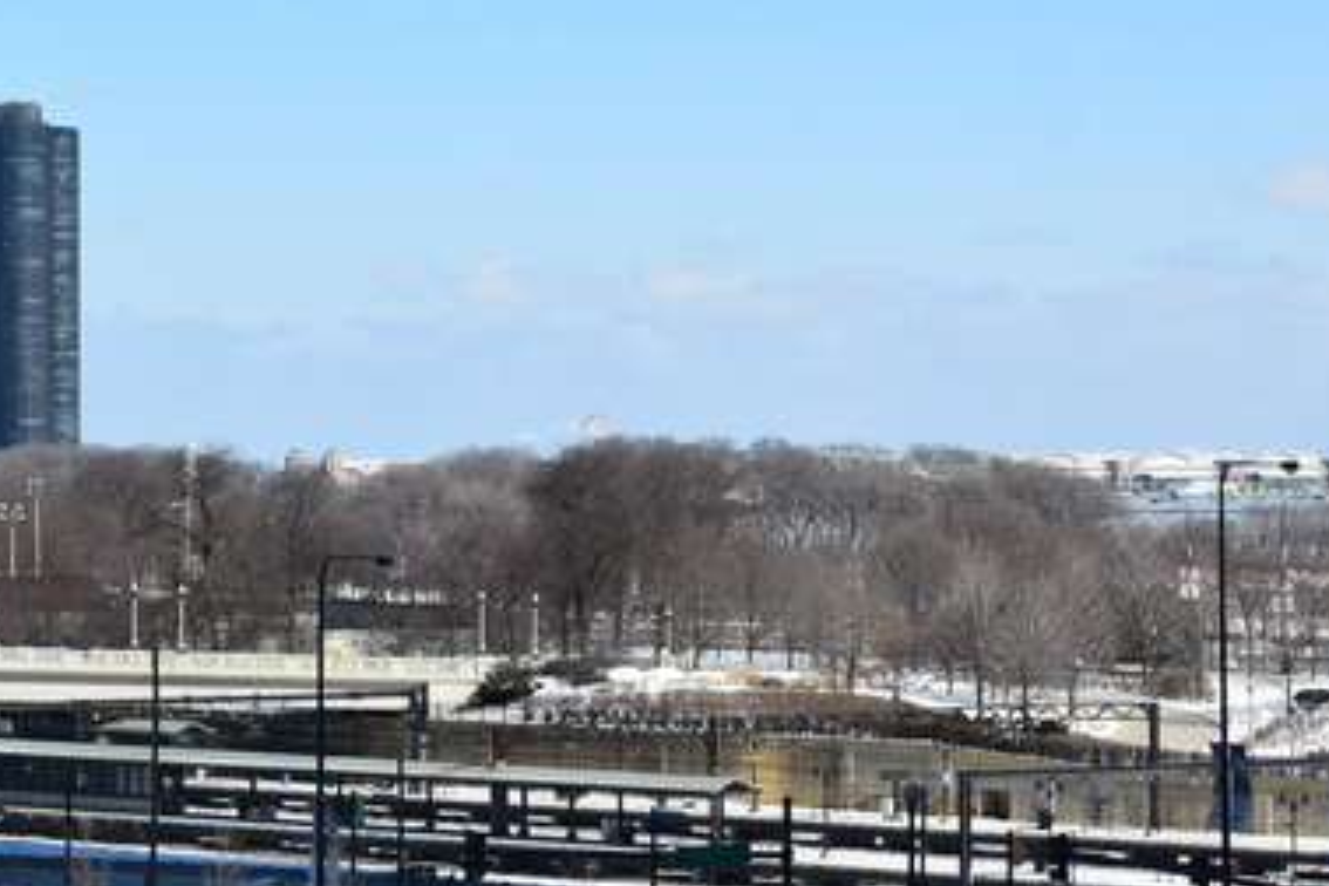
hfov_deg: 14.6
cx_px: 988
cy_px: 378
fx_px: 5162
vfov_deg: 9.8
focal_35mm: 140
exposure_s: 1/500
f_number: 11
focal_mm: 55
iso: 320
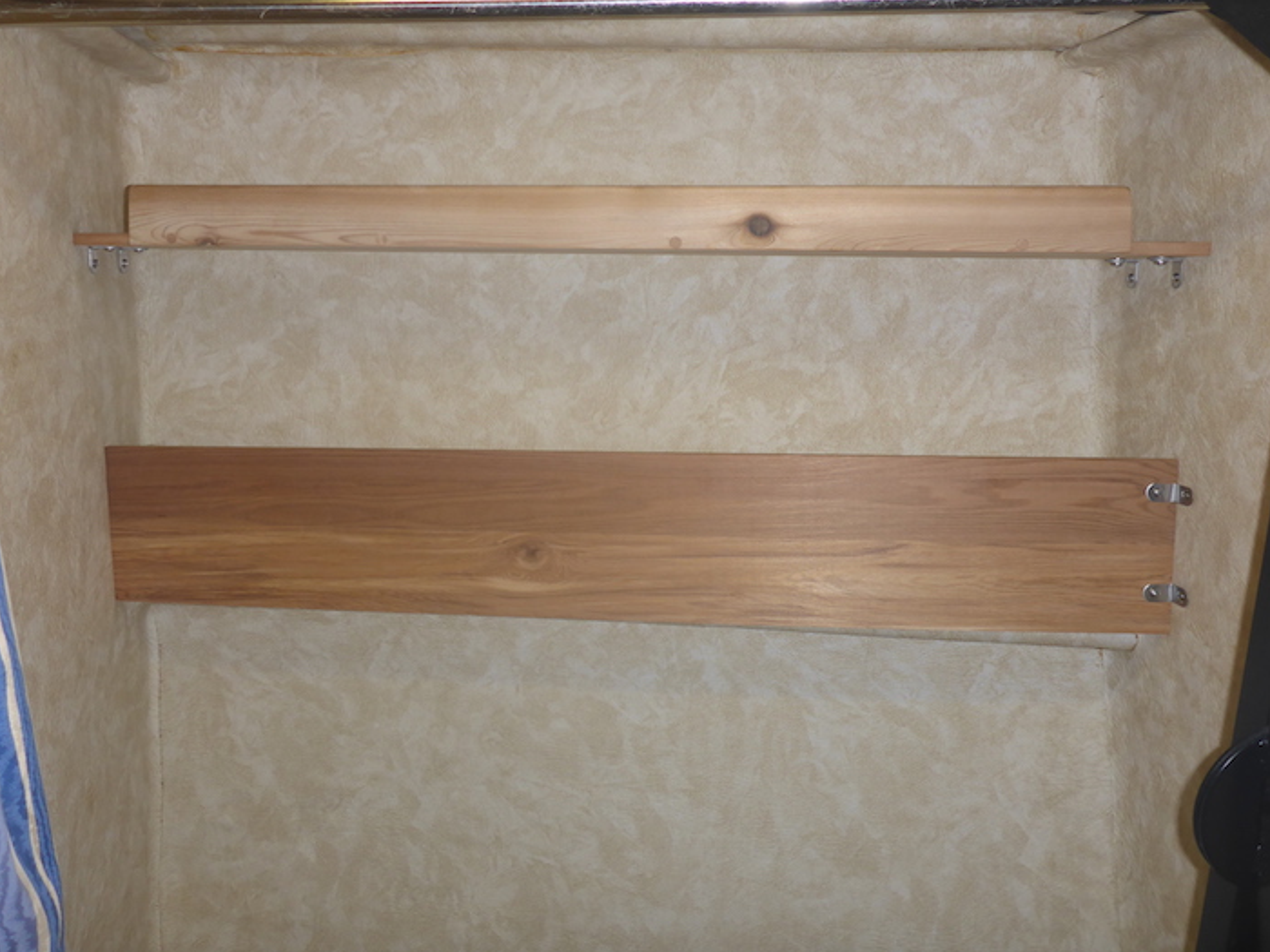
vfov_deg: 44.1
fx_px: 1174
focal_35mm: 32
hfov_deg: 56.8
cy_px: 435
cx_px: 613
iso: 100
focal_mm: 4.9
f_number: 3.3
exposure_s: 1/60
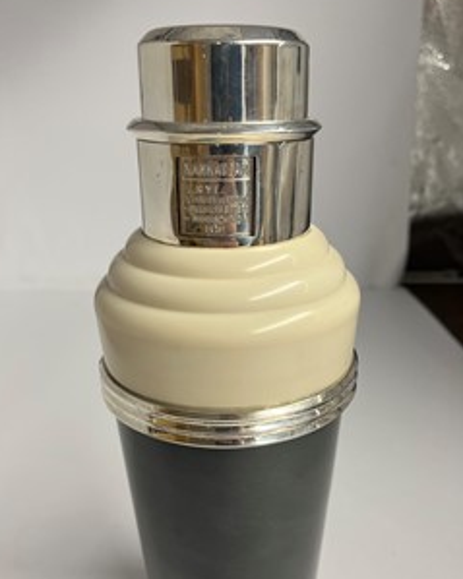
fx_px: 583
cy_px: 358
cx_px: 242
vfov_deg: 52.4
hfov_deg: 43.3
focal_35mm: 34
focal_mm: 5.1
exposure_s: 1/100
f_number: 1.6
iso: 64
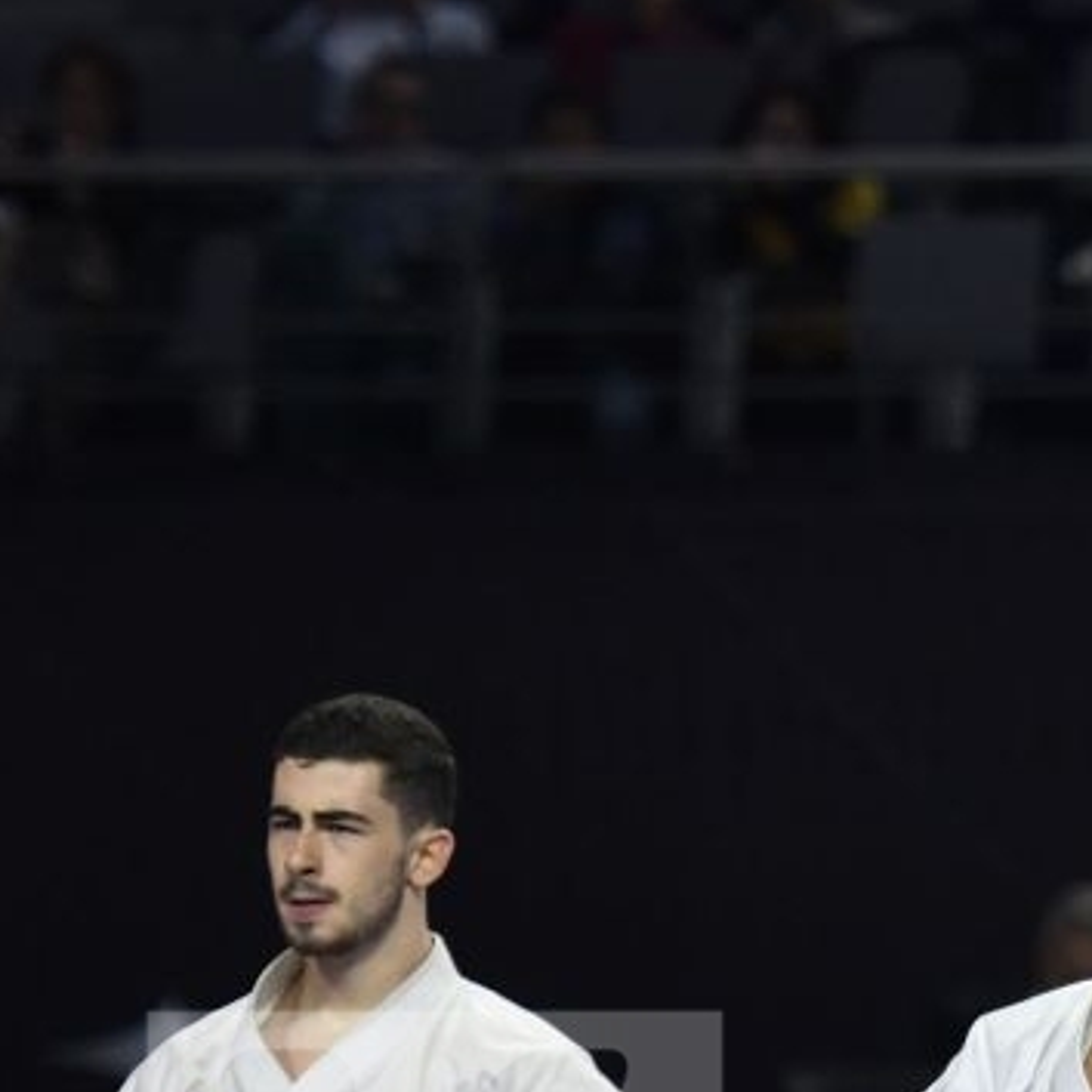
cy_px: 1293
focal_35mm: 583
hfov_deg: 3.0
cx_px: 1481
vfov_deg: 3.0
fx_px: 20807
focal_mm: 135
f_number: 2.8
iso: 800
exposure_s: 1/800
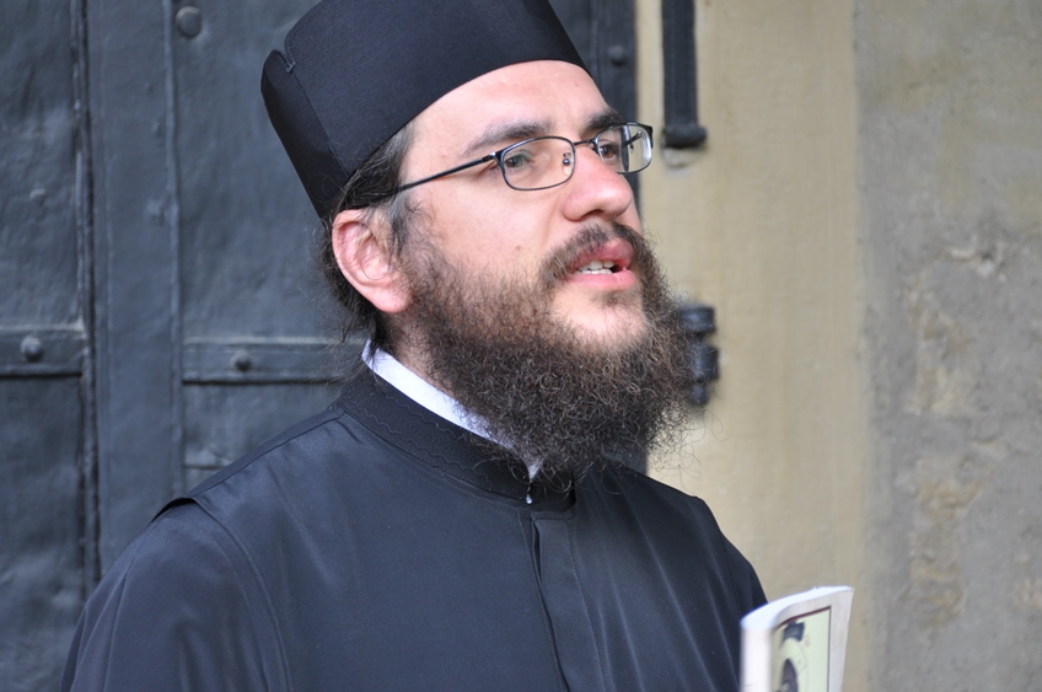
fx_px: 4712
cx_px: 455
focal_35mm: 163
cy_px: 318
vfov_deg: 8.4
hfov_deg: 12.6
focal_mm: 90
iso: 200
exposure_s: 1/50
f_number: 5.3
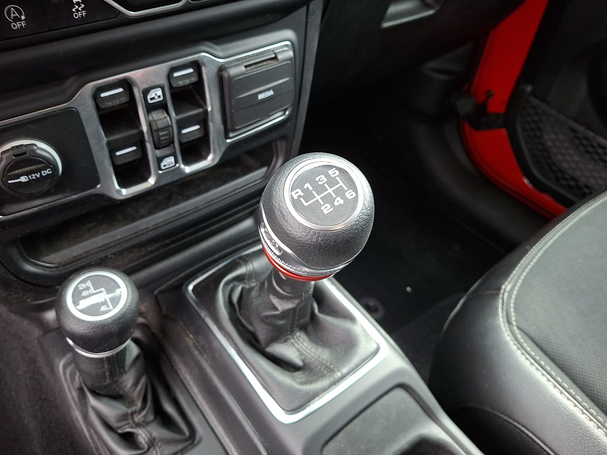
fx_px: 438
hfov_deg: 69.4
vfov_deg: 54.9
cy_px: 228
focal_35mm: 25
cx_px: 304
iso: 43
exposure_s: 1/33
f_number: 1.8
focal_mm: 4.69
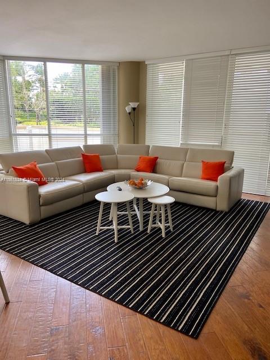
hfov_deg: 53.1
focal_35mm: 26
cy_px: 180
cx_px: 135
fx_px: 270
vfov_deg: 67.3
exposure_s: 1/120
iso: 125
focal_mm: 4.25
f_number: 1.8
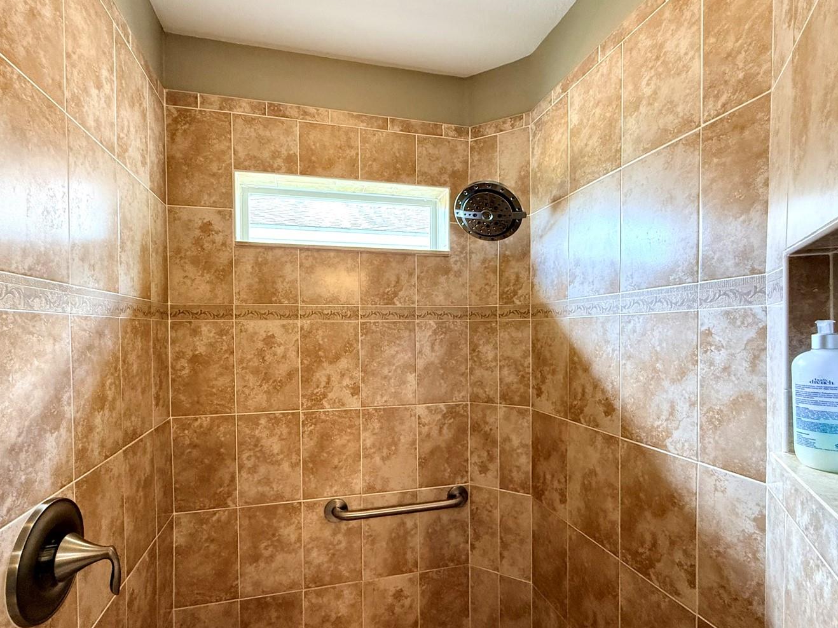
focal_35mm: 17
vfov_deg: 74.6
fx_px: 411
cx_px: 407
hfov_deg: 91.0
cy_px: 341
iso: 400
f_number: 2.2
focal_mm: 2.22
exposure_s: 1/120
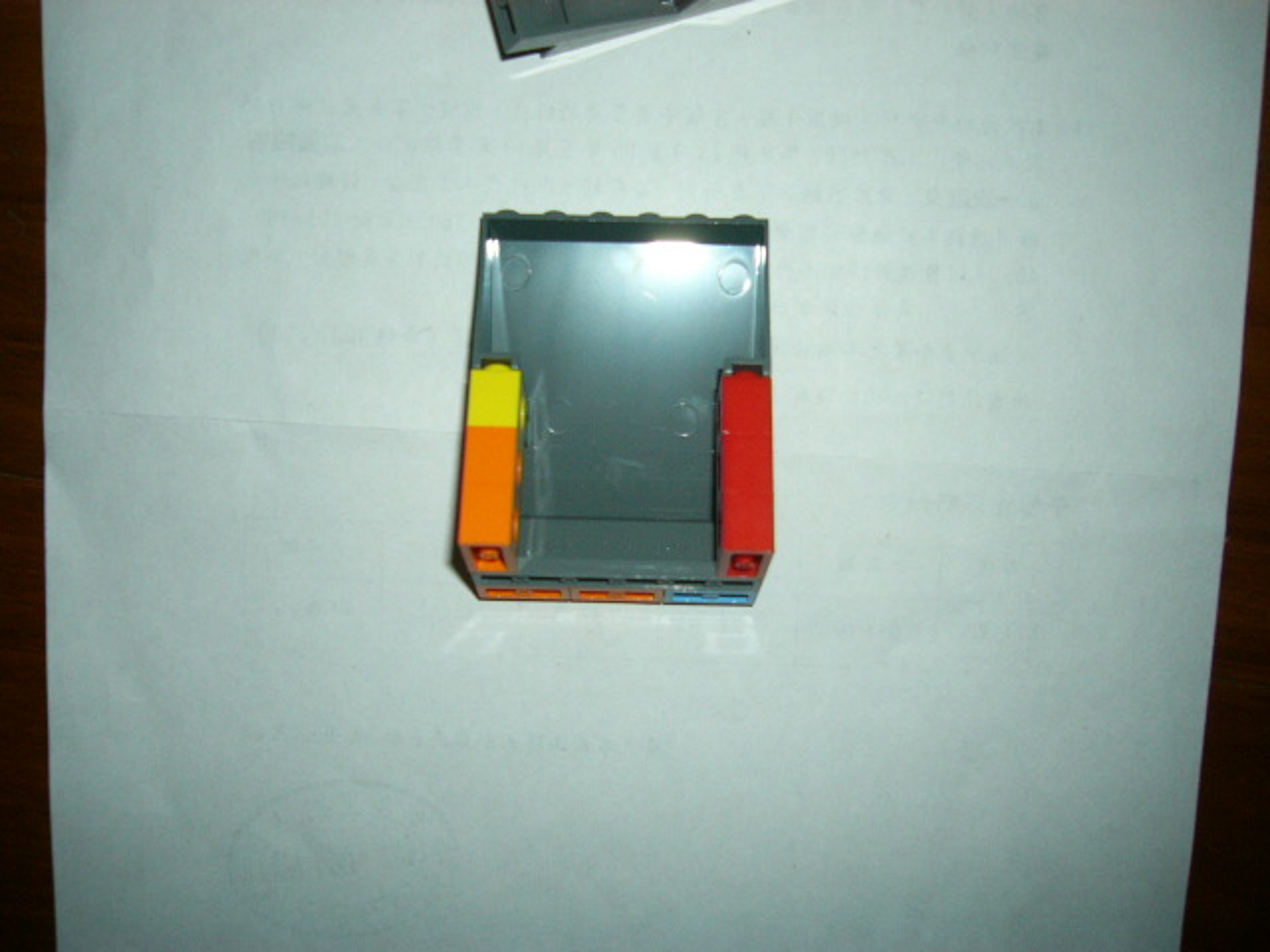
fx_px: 1284
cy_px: 476
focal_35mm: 35
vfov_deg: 40.7
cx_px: 635
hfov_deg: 52.6
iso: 100
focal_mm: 5.8
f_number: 2.8
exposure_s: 1/60
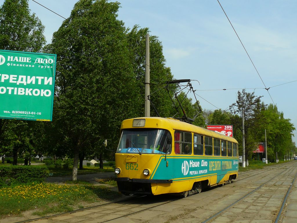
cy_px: 112
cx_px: 148
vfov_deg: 39.7
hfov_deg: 51.4
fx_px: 309
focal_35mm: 36
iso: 100
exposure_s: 1/800
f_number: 4
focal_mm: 6
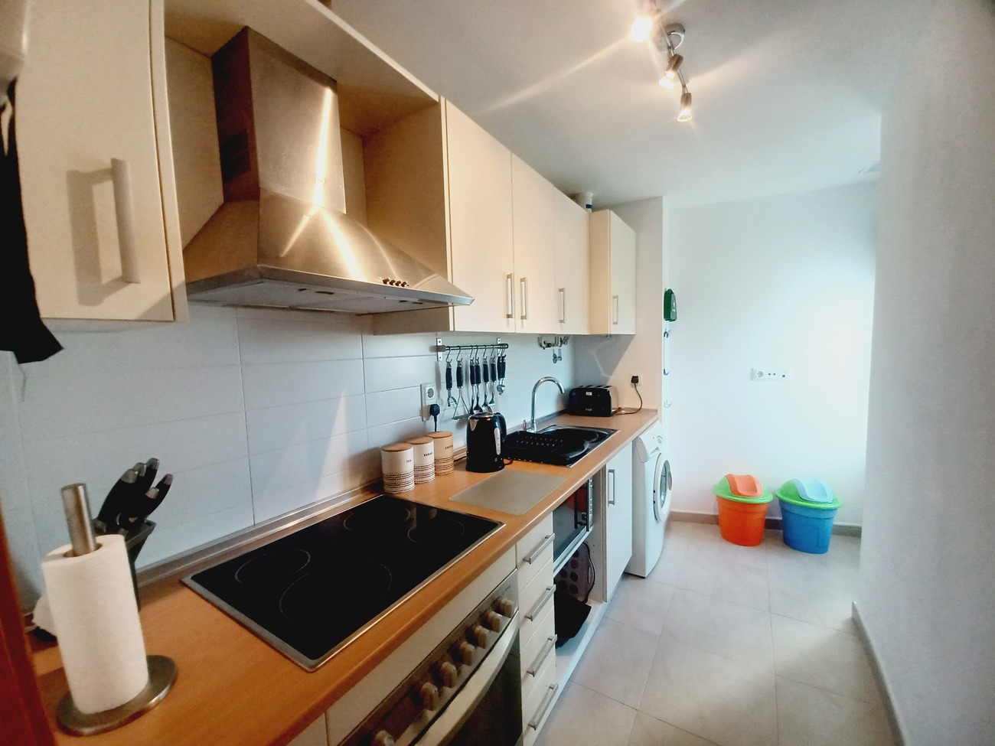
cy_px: 373
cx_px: 498
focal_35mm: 13
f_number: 2.2
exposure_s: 1/50
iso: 80
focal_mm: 1.42
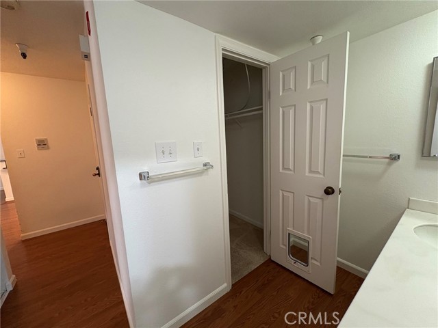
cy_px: 164
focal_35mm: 14
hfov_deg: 102.1
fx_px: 177
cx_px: 219
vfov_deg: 85.7
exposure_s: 1/60
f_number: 2.2
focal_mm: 2.22
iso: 200
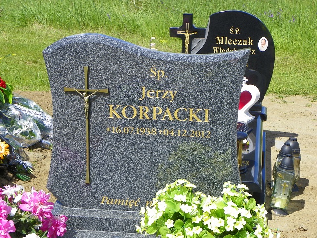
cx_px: 158
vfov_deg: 18.9
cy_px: 119
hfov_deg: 25.0
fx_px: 714
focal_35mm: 78
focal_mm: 13.8
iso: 64
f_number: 5.6
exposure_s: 1/200
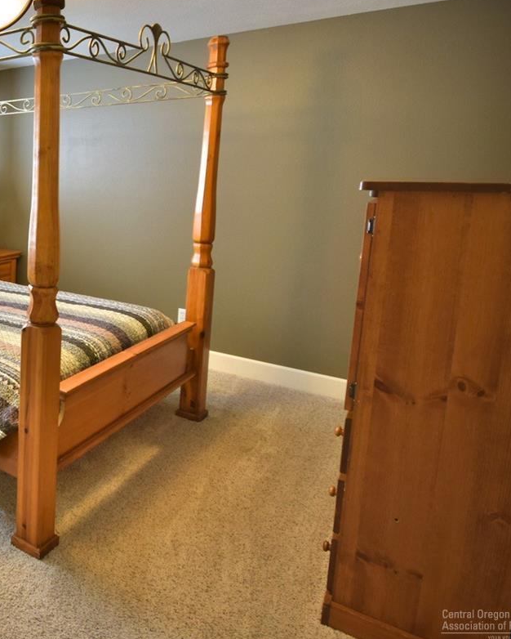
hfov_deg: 42.3
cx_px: -47
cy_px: 240
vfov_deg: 63.2
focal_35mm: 27
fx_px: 510
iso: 250
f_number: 4.5
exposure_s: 1/25
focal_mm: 10
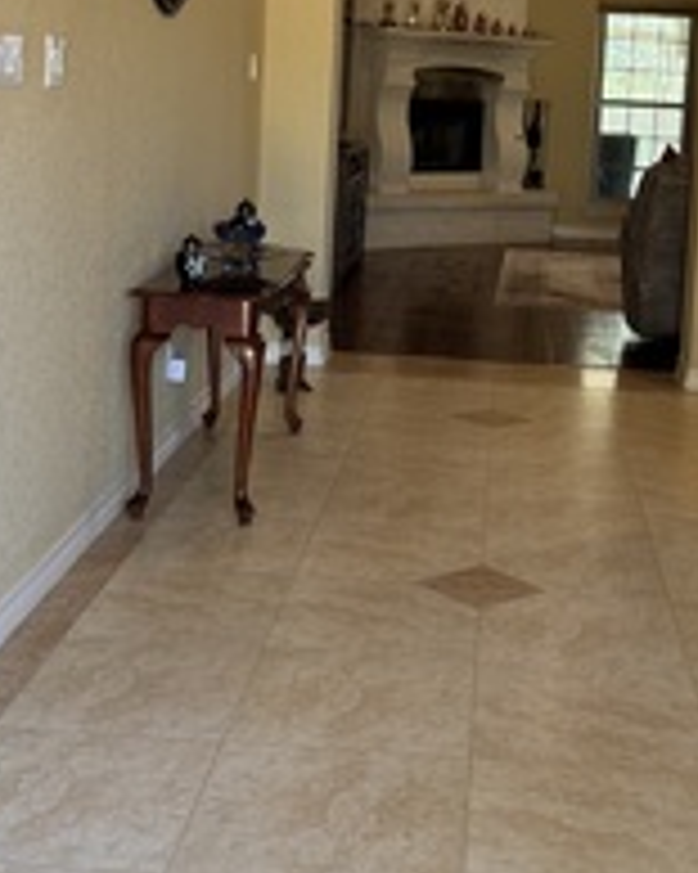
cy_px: 234
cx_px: 455
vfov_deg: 32.0
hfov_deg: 26.1
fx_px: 1499
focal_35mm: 58
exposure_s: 1/120
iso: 160
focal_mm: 6.76
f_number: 1.78
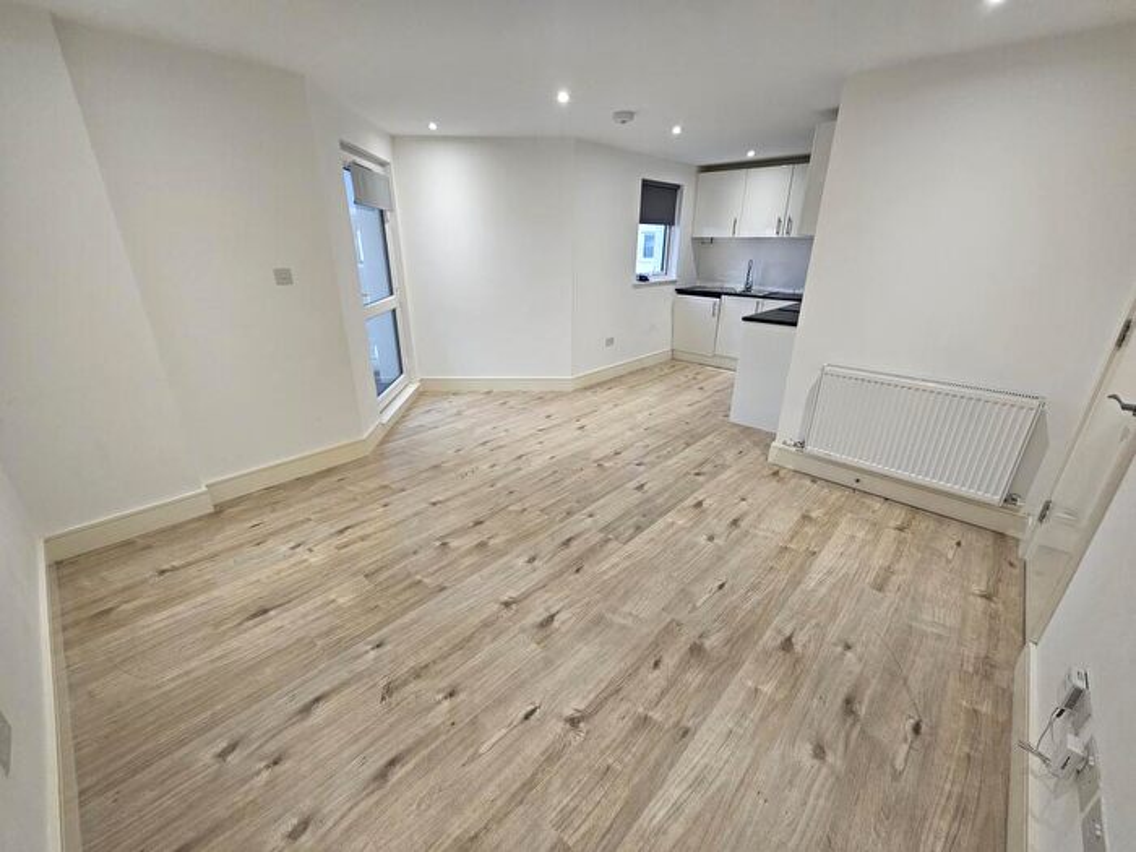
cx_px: 568
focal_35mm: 13
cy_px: 426
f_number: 2.2
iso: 125
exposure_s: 1/50
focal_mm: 2.2
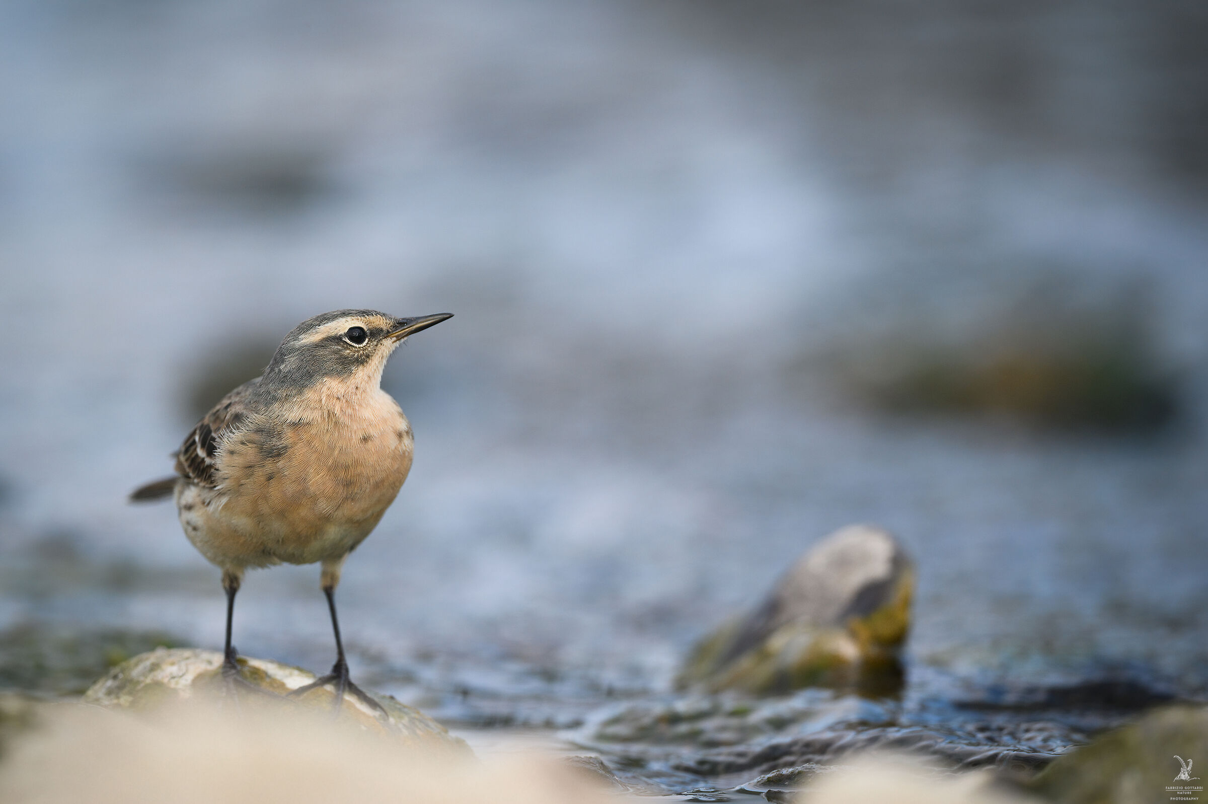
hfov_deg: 4.1
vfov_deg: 2.7
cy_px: 402
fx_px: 16767
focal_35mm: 500
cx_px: 604
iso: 800
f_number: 5.6
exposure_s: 1/1600
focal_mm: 500
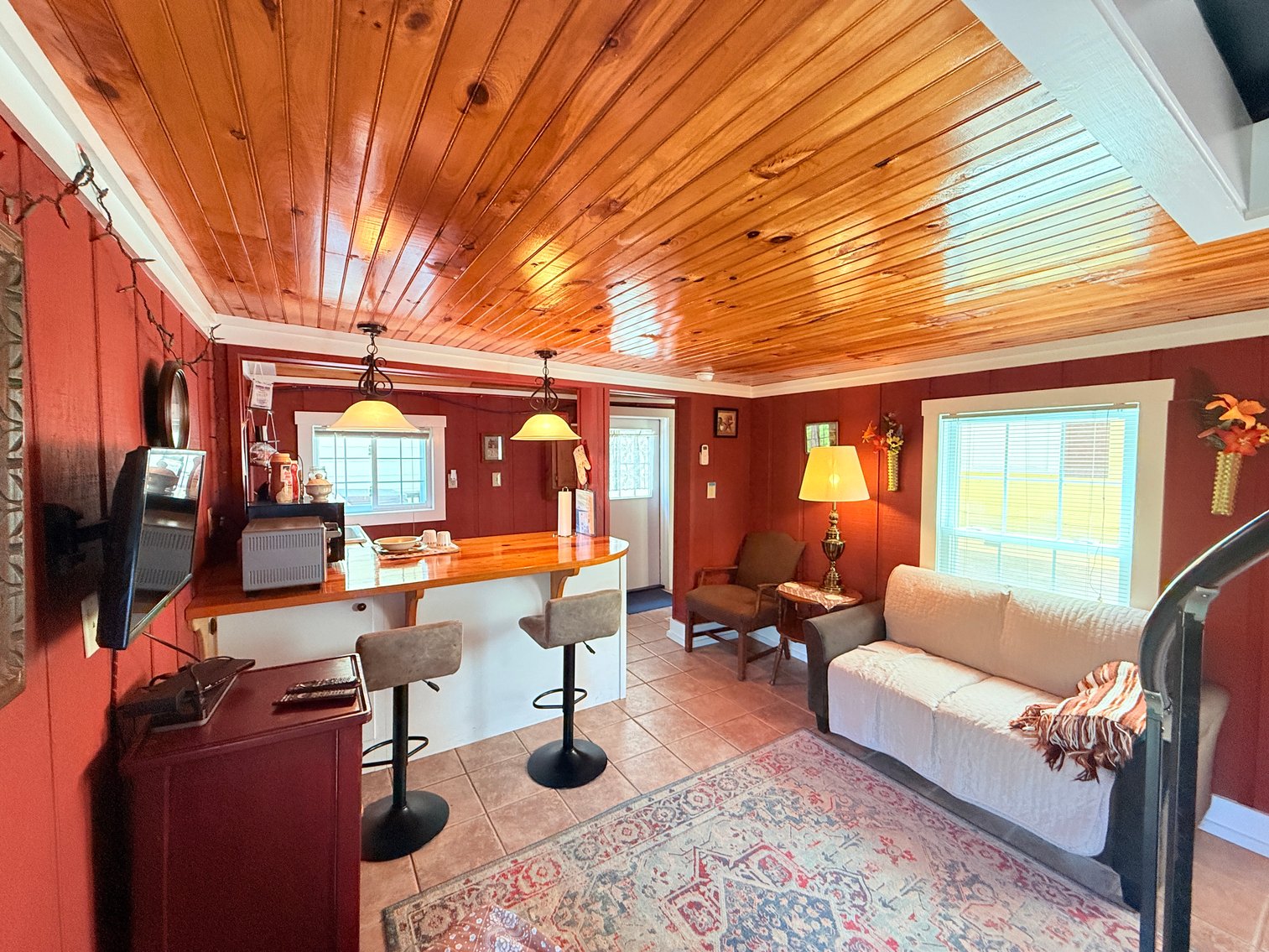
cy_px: 476
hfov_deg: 102.1
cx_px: 634
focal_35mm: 14
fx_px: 513
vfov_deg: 85.7
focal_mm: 2.22
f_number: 2.2
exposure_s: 1/99
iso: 400
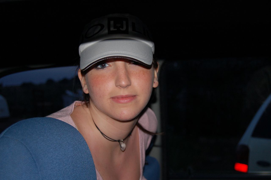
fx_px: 429
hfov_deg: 35.1
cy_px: 90
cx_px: 136
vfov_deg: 23.7
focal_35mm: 57
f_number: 5
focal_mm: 38
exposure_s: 1/60
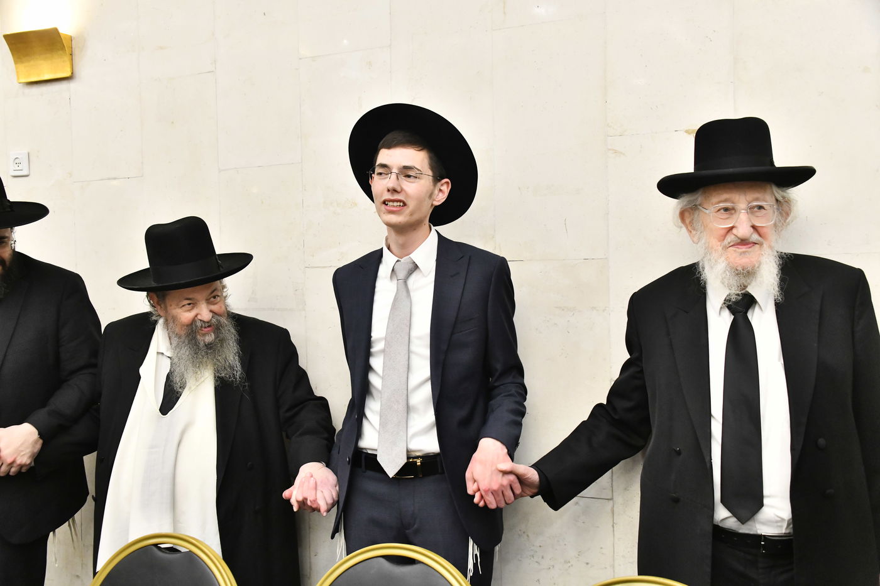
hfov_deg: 50.7
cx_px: 440
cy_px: 293
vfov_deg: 35.0
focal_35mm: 38
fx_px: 929
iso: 3200
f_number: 5.6
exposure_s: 1/160
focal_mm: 38
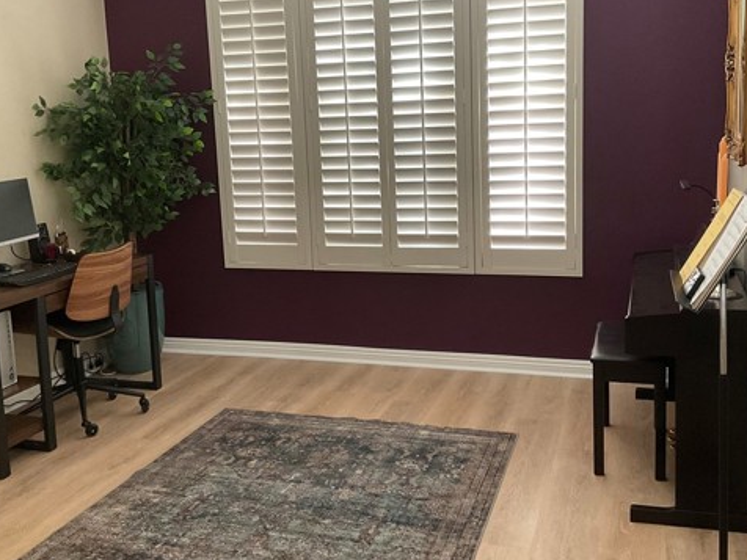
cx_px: 381
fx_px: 842
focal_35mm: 39
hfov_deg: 47.9
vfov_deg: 36.7
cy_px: 234
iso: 125
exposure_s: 1/60
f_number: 1.8
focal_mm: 3
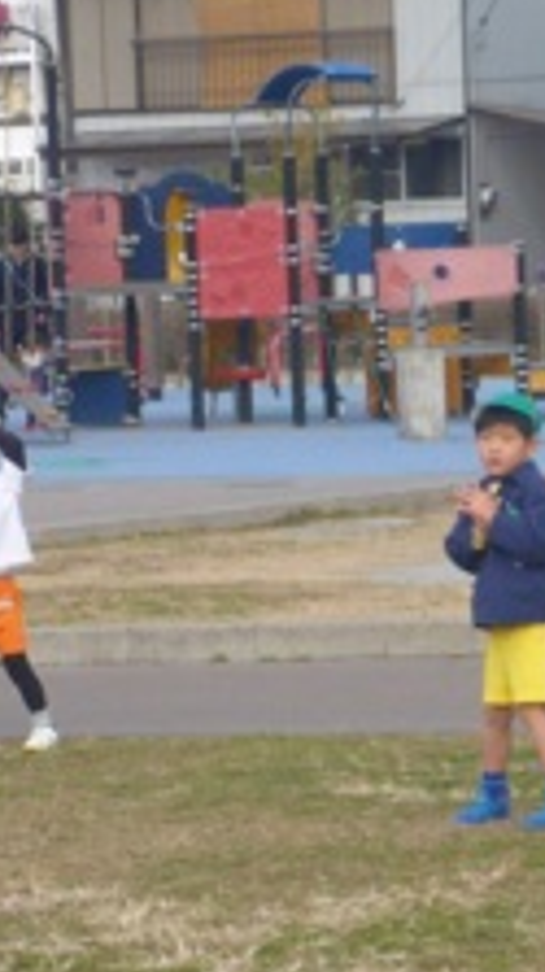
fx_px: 7754
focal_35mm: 301
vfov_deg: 7.2
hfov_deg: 4.0
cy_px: 540
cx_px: 227
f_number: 5.9
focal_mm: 22.8
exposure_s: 1/320
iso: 200
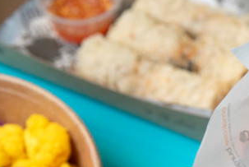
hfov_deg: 13.6
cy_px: 121
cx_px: 323
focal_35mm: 145
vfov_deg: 9.5
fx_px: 1004
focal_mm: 44
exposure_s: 1/160
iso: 200
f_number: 4
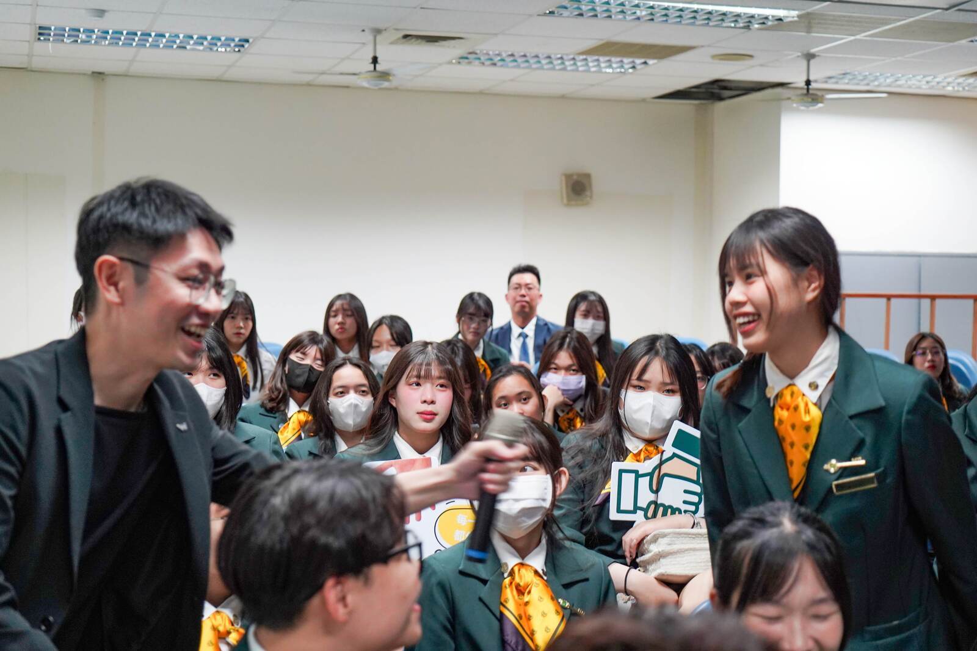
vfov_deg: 24.6
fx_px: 1493
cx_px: 488
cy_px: 326
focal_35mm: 55
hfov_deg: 36.2
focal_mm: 55
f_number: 4
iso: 1600
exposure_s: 1/160
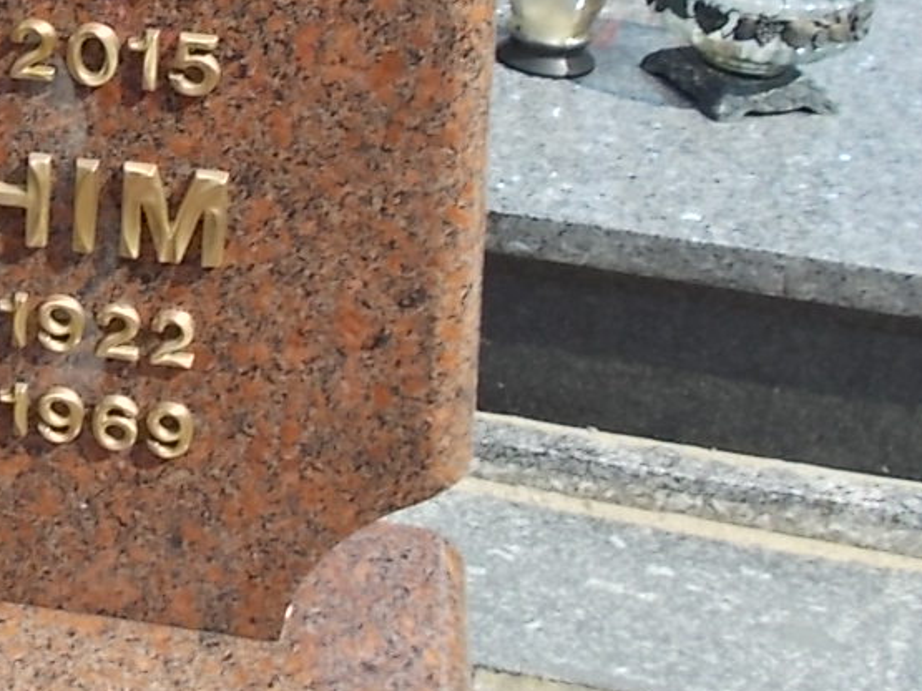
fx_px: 1997
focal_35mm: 75
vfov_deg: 19.1
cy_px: 10
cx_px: -118
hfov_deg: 24.1
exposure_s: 1/125
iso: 80
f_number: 8
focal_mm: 4.6
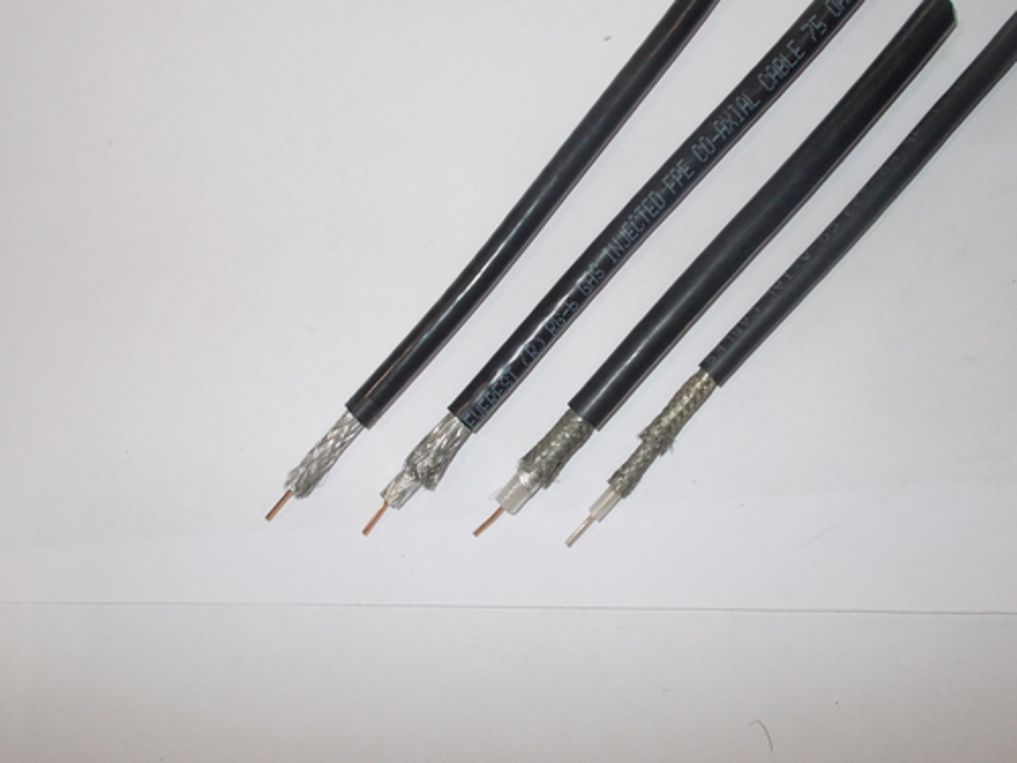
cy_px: 382
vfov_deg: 41.8
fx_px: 999
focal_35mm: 34
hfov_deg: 54.0
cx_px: 508
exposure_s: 1/25
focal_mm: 6
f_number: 3.6
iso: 200
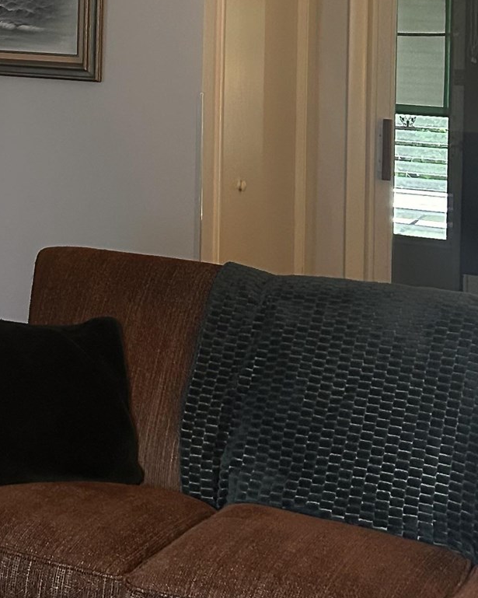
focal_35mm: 76
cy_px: -21
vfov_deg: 23.8
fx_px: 1344
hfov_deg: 19.5
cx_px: -20
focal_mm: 5.7
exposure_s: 1/60
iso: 400
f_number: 1.5
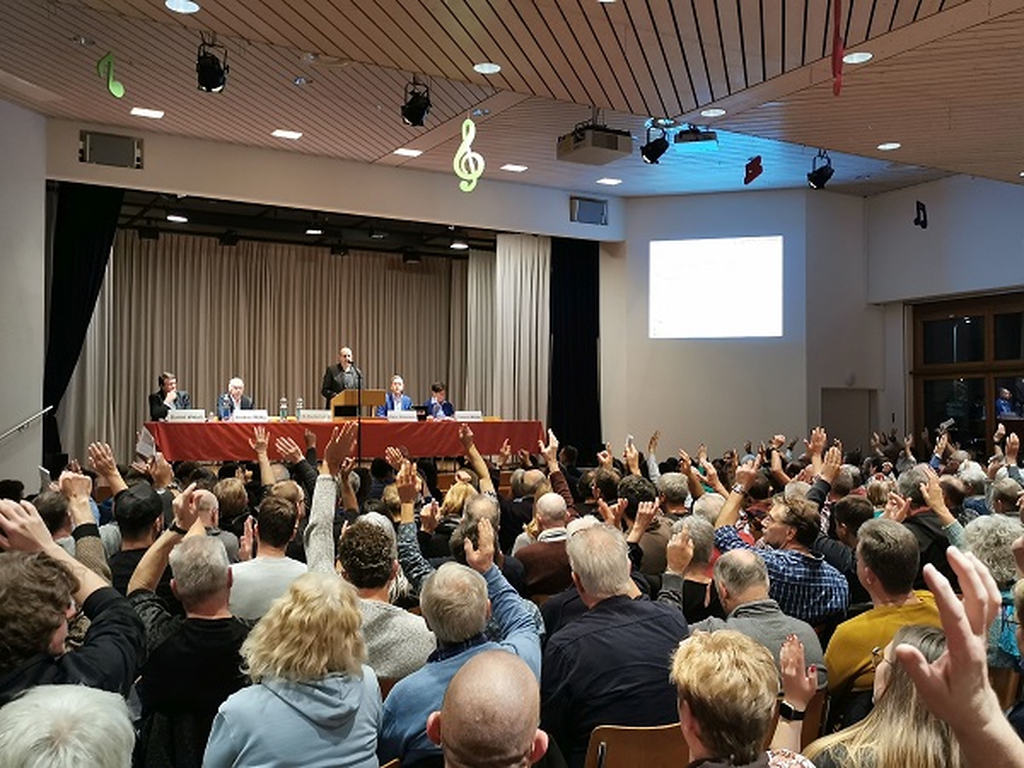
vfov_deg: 40.7
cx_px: 512
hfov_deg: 52.6
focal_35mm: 35
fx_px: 1035
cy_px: 384
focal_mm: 5.58
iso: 320
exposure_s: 1/50
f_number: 1.8
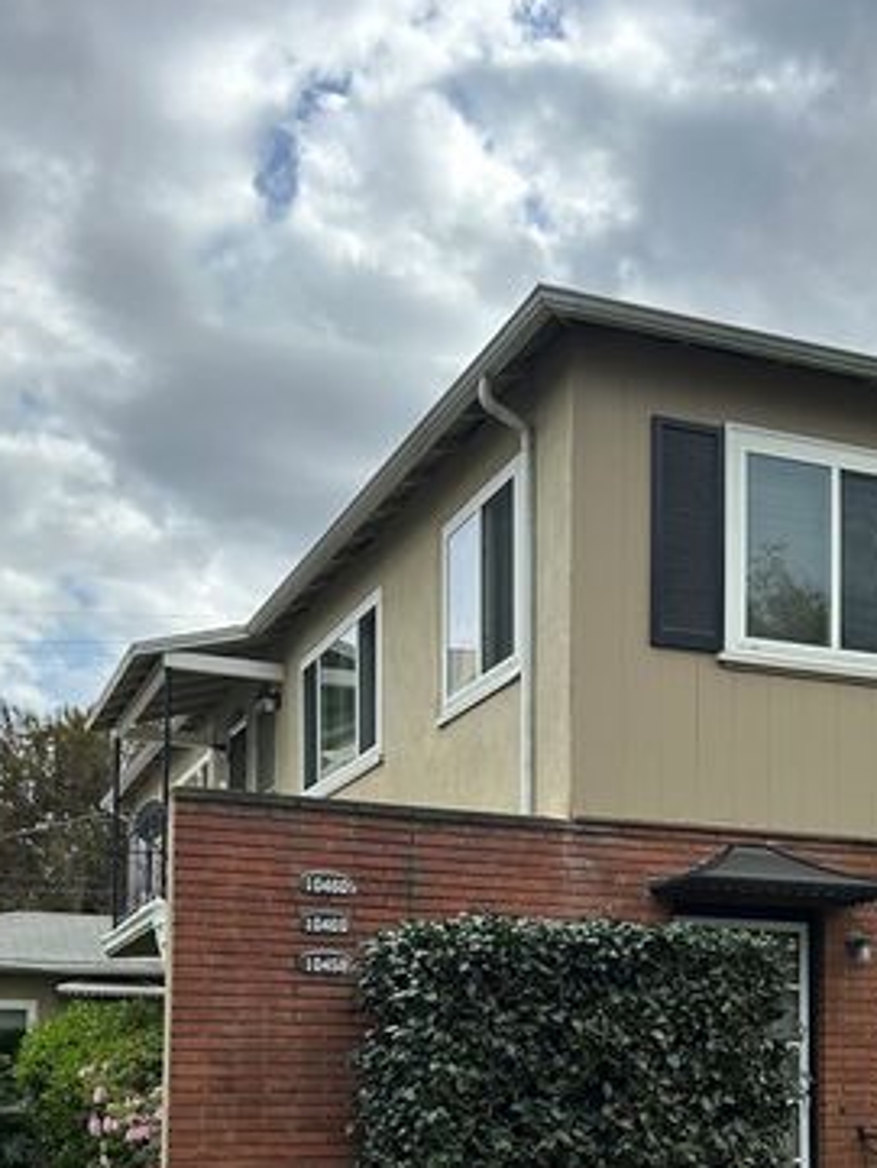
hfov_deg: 30.1
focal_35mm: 48
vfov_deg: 37.7
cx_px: 566
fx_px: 1620
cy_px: 992
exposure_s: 1/1934
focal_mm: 5.7
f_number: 1.5
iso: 50
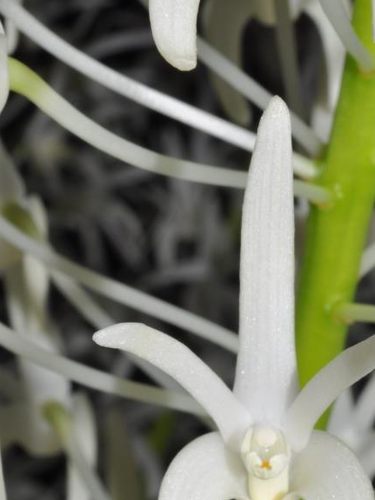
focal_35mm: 154
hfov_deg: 9.6
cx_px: 256
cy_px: 359
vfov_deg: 12.8
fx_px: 2225
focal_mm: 60
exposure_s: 1/60
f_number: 36
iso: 200
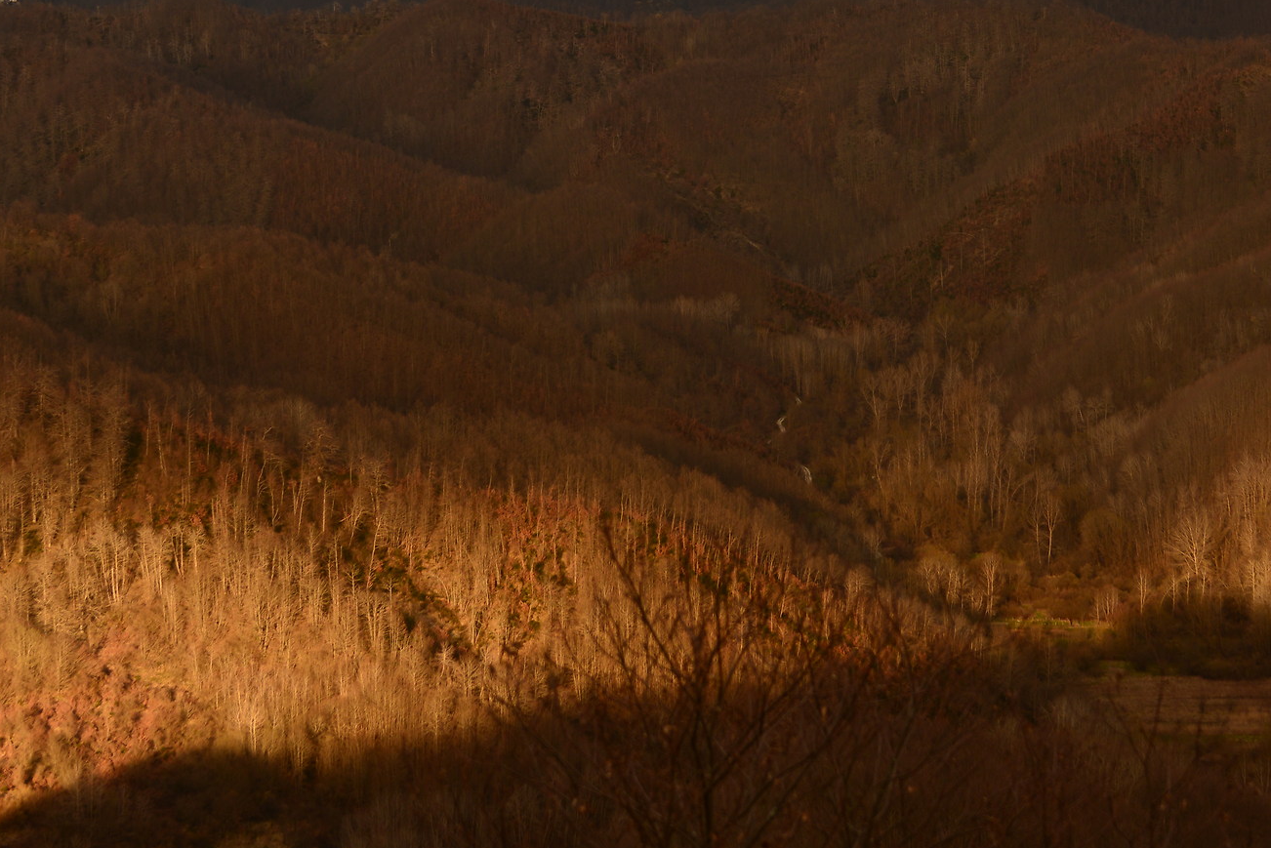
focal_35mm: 129
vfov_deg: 10.6
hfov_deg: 15.9
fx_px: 4556
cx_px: 756
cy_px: 137
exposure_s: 1/160
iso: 100
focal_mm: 70
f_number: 3.5
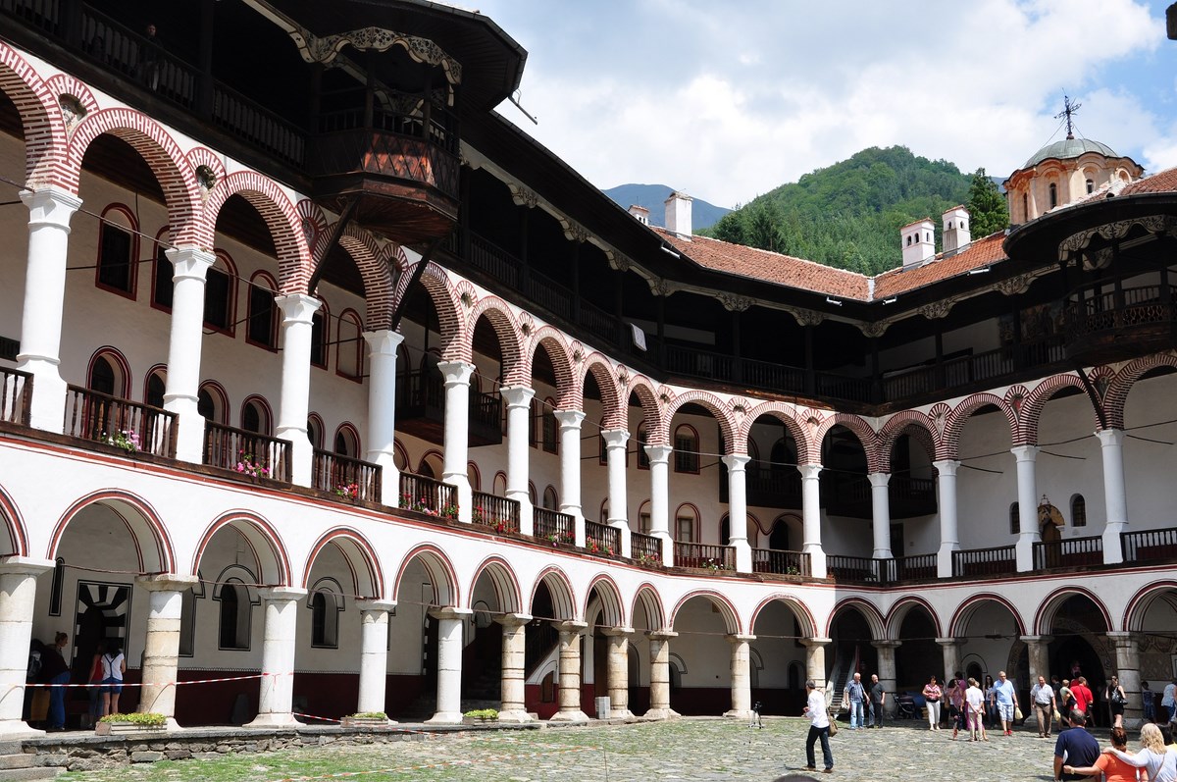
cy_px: 391
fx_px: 1469
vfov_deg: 29.8
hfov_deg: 43.7
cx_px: 588
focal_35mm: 45
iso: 200
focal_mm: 30
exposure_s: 1/400
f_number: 10
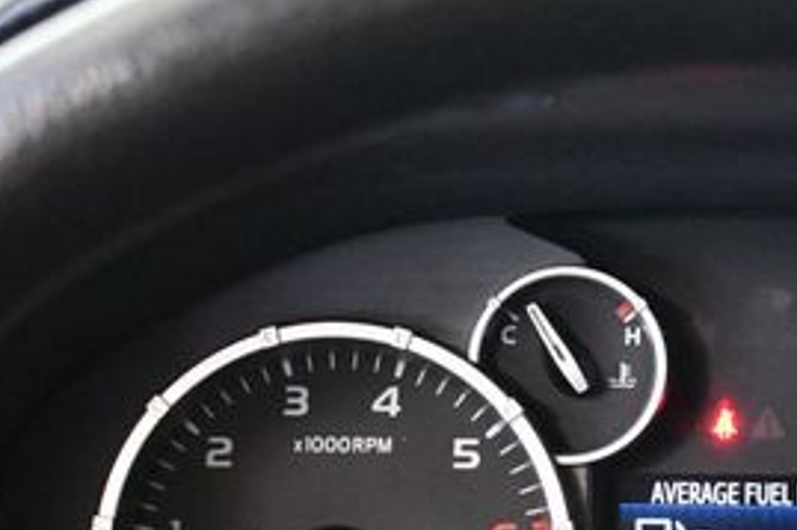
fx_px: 3164
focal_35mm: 143
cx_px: 714
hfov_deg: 14.2
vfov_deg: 9.5
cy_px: 462
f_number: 4.2
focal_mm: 30
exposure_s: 1/60
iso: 7200
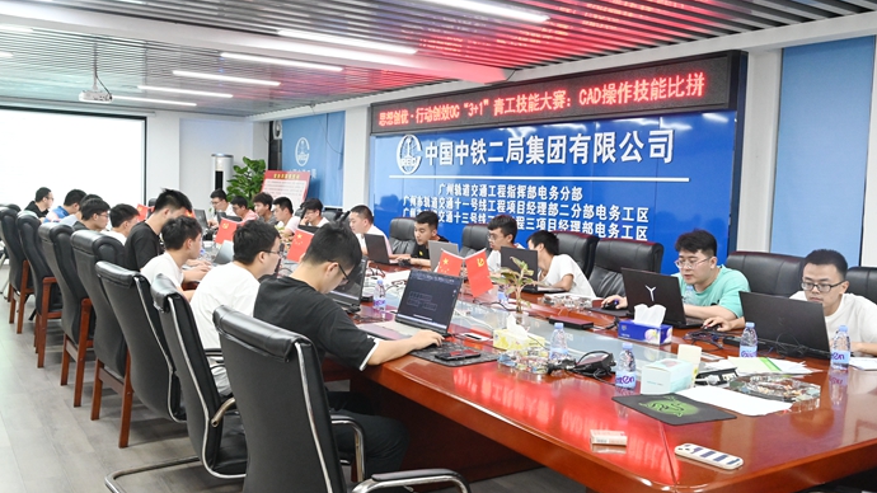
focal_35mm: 34
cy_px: 244
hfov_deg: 58.0
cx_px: 442
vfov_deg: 34.6
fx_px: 791
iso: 9000
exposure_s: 1/30
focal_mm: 32
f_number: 13
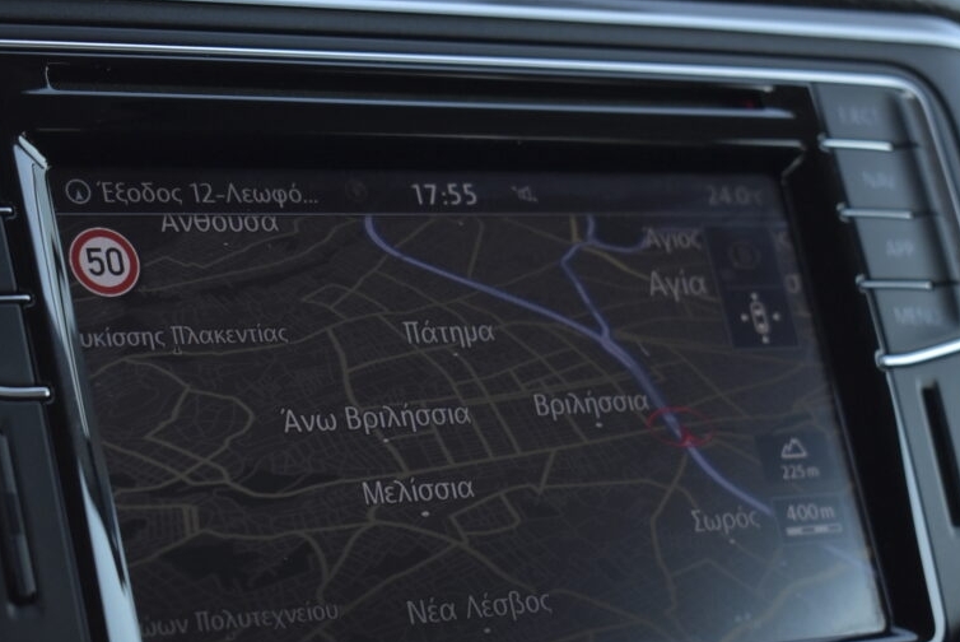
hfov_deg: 22.2
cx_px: 427
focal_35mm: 92
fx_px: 2447
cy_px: 433
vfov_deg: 14.9
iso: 1600
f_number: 5
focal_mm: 45
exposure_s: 1/1250
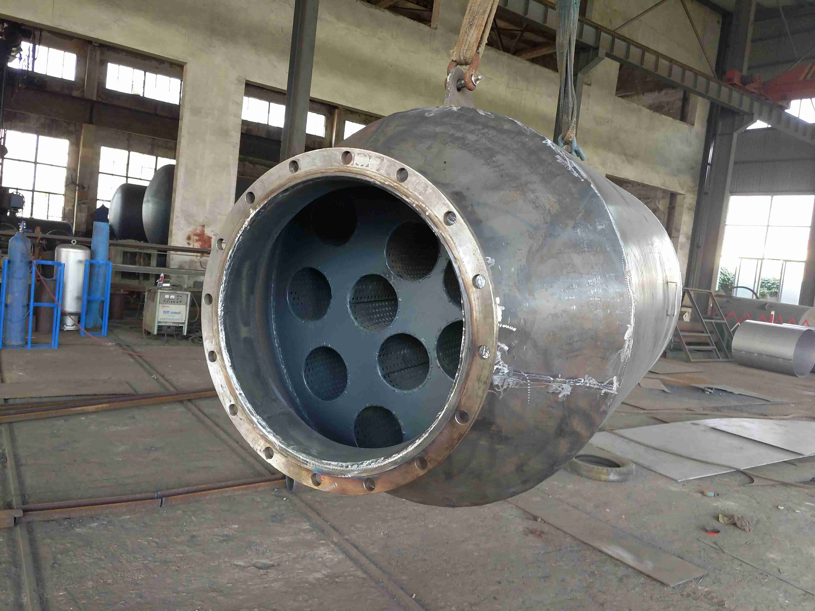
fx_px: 589
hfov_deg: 69.4
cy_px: 306
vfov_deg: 54.9
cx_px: 408
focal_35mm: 25
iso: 125
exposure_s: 1/100
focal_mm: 4.32
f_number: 1.7
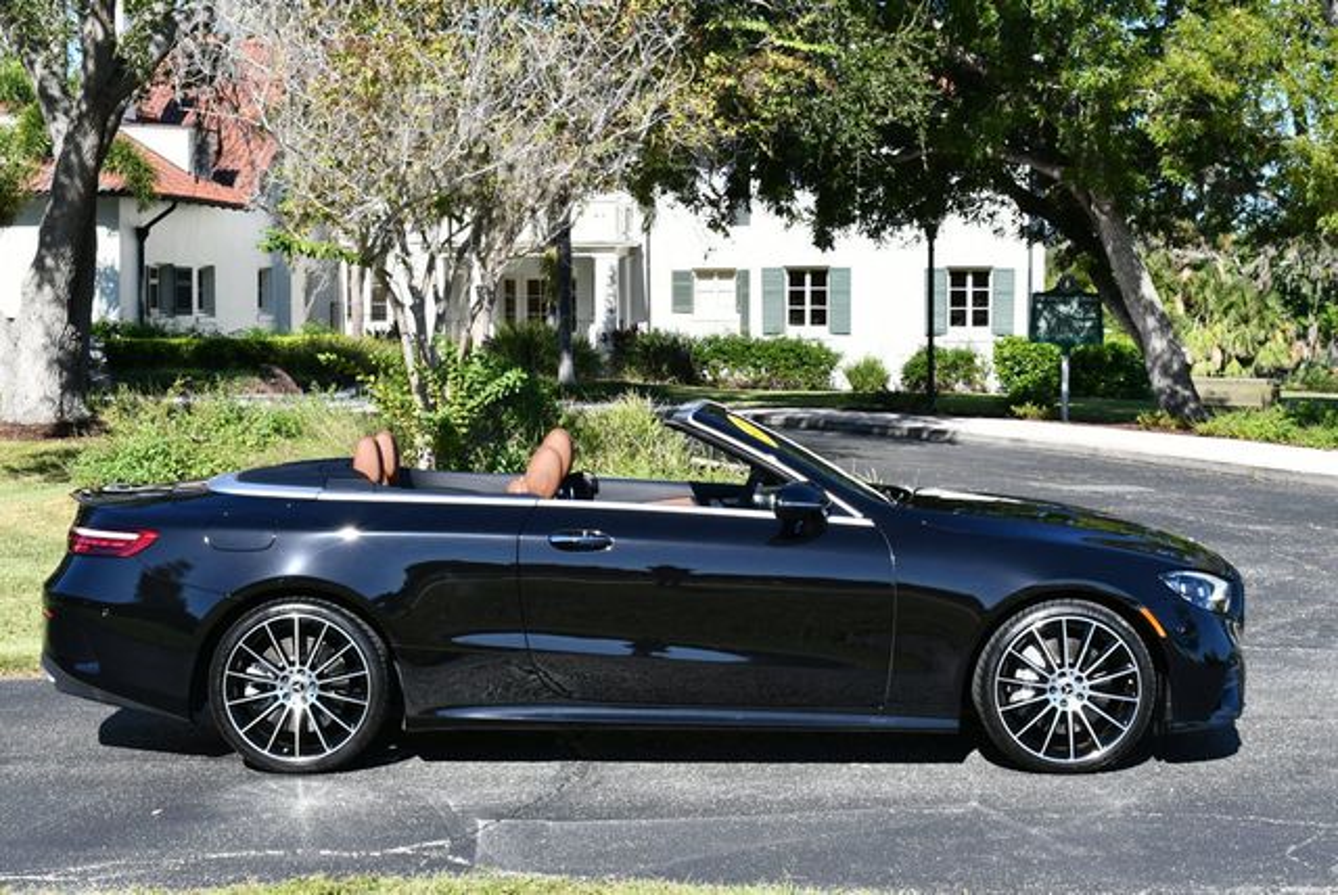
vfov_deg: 21.3
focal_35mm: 64
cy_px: 448
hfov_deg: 31.4
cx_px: 669
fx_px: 2381
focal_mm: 32
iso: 125
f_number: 8
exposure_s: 1/250
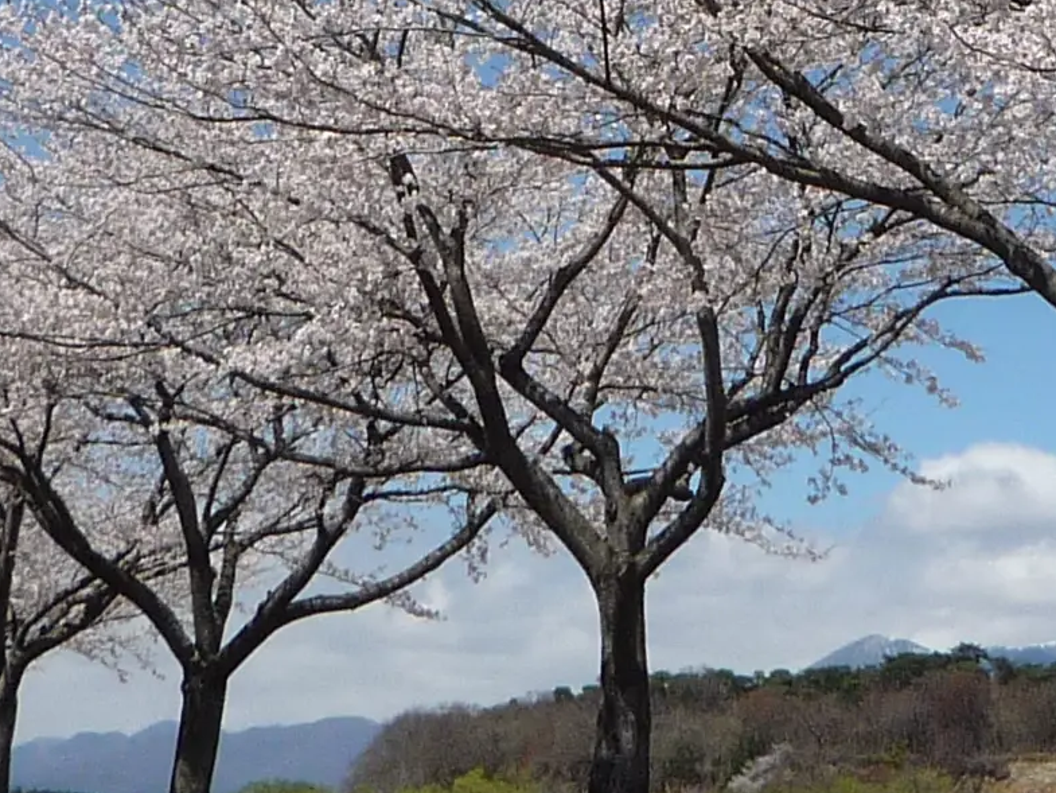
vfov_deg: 13.6
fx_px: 3265
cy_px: -27
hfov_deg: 18.4
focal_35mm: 107
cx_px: 503
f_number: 5
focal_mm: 4.4
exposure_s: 1/800
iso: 100
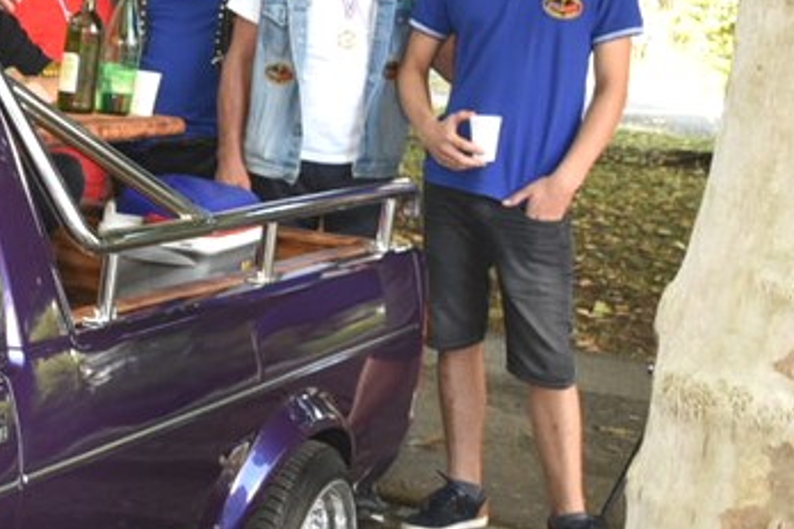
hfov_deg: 19.3
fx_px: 2051
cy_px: 340
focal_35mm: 93
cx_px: -386
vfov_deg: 14.7
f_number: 5.6
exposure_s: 1/60
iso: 400
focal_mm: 24
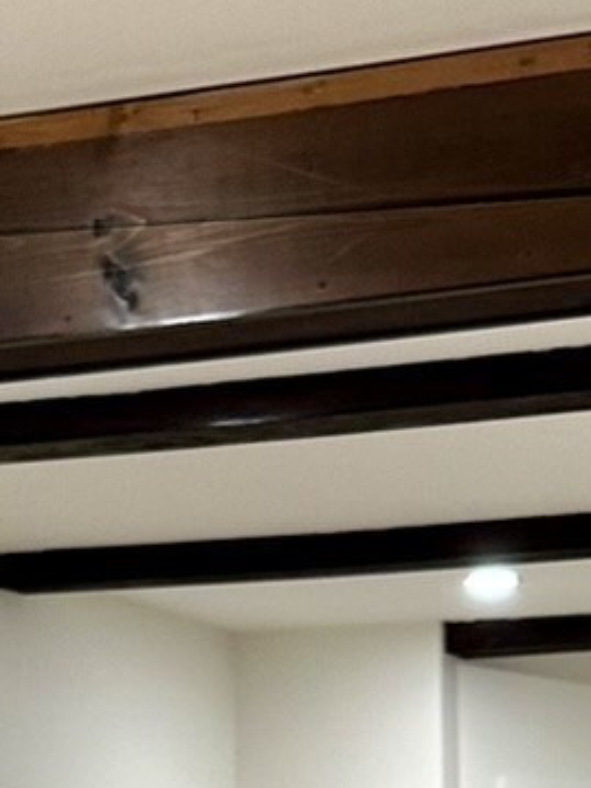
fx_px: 3121
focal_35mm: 137
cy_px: 1607
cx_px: 316
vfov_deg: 12.6
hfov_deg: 10.8
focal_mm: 6.86
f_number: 1.78
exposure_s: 1/60
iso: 160
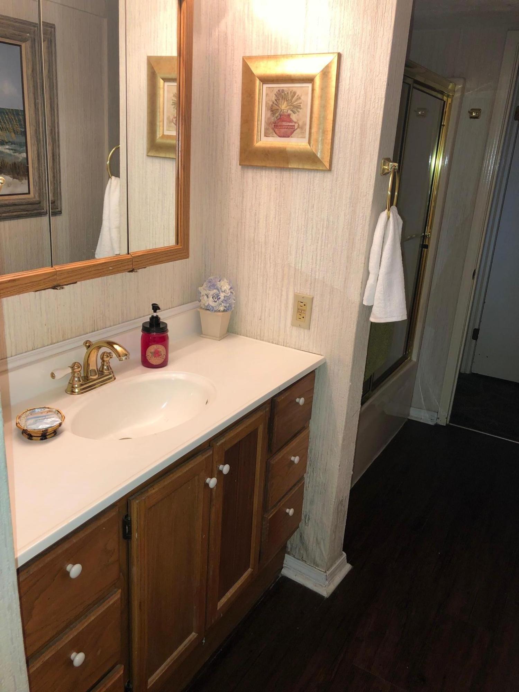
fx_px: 560
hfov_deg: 49.7
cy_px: 346
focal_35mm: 28
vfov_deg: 63.4
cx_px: 260
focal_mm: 3.99
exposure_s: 1/16
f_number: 1.8
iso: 32
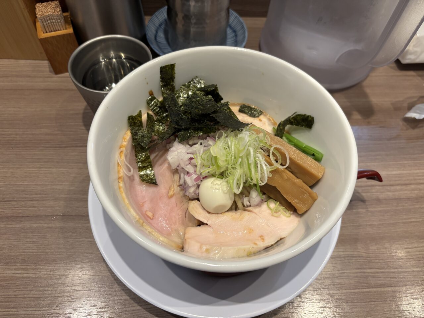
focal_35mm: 26
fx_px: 318
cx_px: 212
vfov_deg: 53.1
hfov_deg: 67.3
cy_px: 159
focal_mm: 5.96
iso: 200
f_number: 1.6
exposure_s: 1/60
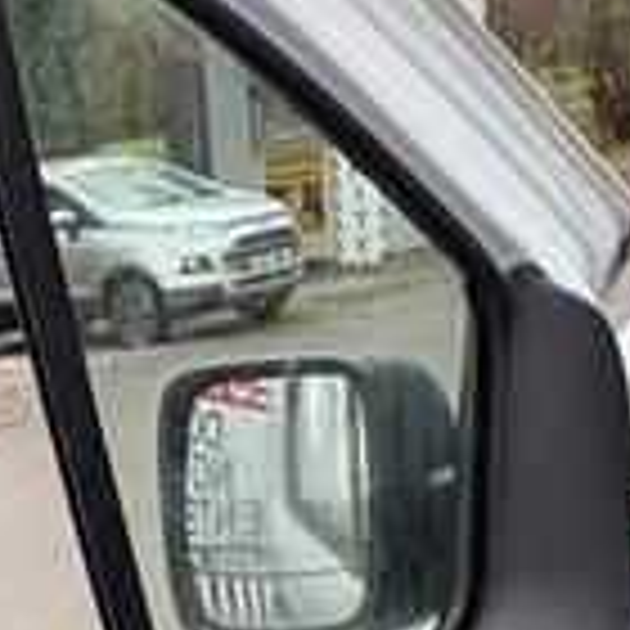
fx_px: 1627
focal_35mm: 79
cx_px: -94
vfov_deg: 20.3
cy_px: 788
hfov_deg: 20.7
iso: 250
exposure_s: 1/88
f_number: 2.2
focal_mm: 2.22
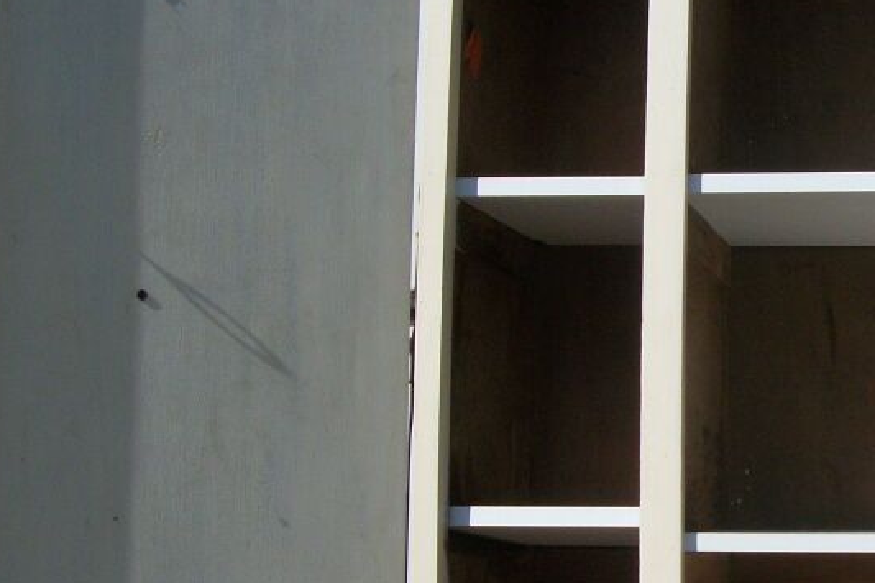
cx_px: 954
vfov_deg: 17.0
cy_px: 432
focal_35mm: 80
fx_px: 1944
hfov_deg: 23.8
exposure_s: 1/400
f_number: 8.8
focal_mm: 5.7
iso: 80
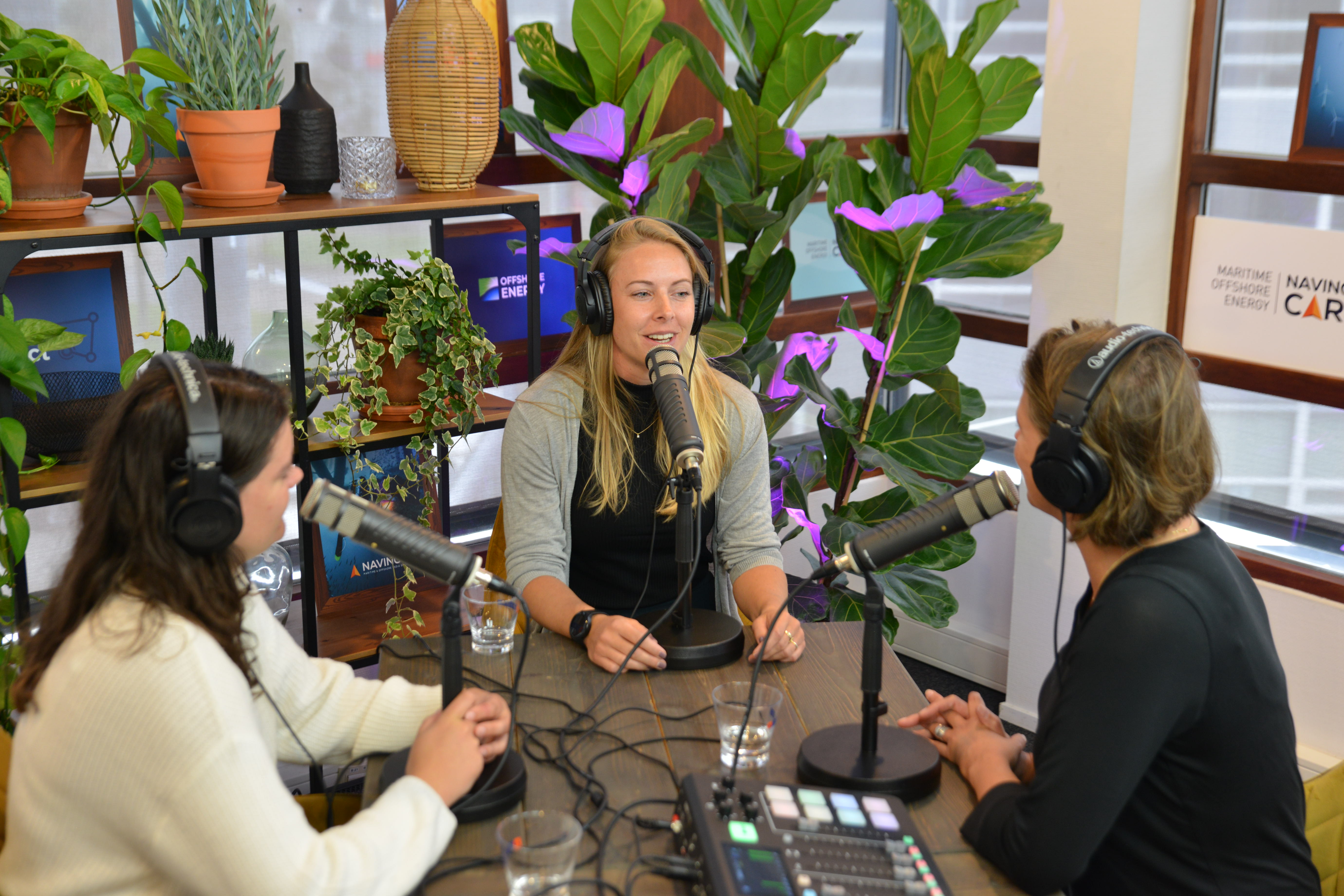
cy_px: 448
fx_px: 1792
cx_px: 672
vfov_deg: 28.1
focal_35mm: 48
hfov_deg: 41.1
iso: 800
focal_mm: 48
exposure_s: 1/80
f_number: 4.5
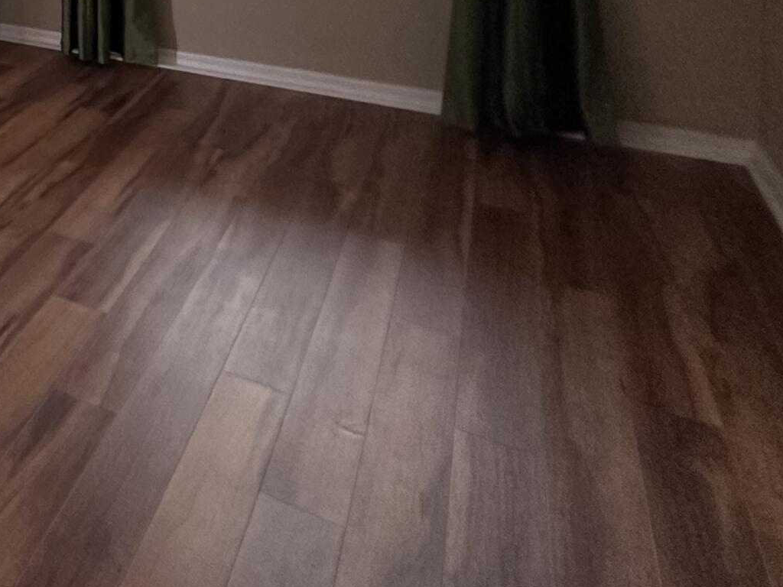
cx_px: -343
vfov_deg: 28.4
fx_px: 927
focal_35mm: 41
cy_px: -189
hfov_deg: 30.2
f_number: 2.2
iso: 250
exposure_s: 1/60
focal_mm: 2.22
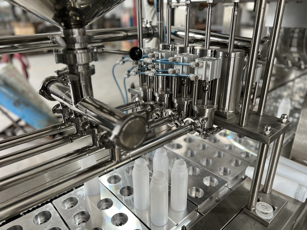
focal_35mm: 26
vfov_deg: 53.1
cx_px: 154
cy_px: 115
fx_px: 231
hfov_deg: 67.3
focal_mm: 5.7
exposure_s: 1/69
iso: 125
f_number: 1.5
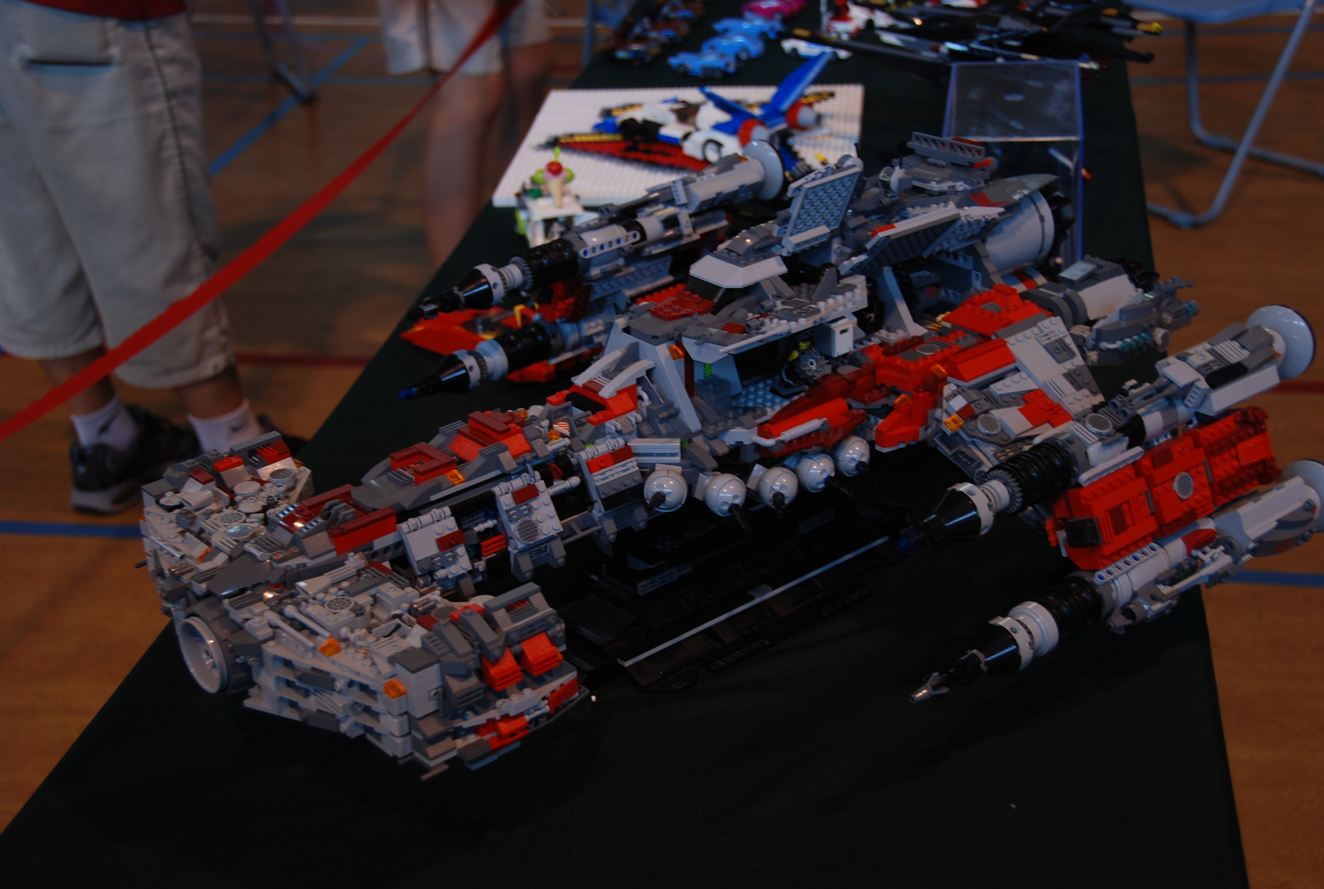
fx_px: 1935
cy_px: 444
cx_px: 662
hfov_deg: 37.8
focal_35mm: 52
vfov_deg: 25.9
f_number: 4.2
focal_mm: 35
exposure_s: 1/10
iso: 100
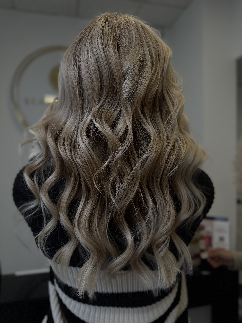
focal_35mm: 24
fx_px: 224
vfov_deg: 71.6
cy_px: 162
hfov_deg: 56.8
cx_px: 121
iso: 50
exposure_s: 1/127
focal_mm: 6.76
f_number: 1.78
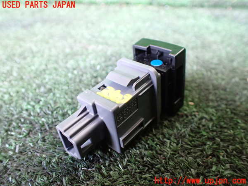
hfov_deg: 60.0
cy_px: 93
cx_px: 124
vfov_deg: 46.8
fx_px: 215
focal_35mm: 30
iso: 800
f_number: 2.3
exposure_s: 1/30
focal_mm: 5.4
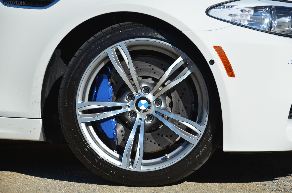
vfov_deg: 8.7
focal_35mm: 158
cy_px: 96
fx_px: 1275
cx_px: 146
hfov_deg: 13.1
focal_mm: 105
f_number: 7.1
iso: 400
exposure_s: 1/2000
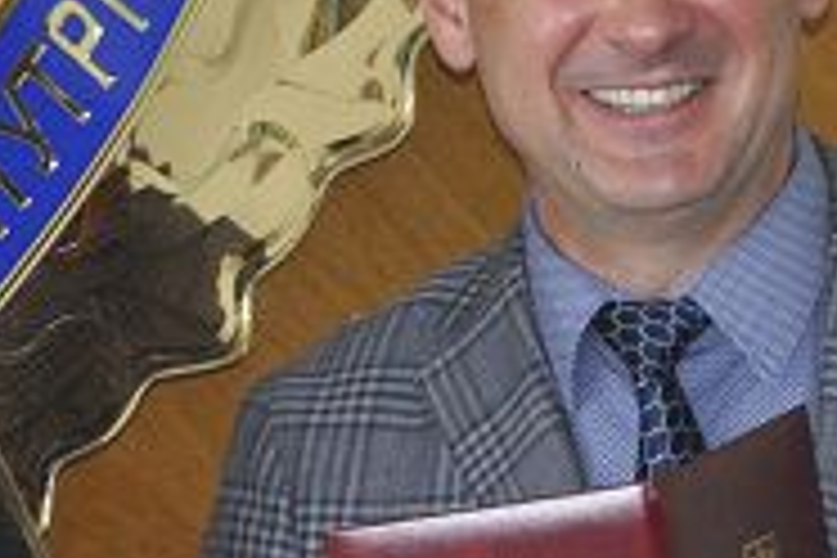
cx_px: 342
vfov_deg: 2.5
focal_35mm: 545
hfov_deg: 3.8
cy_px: 288
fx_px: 12670
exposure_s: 1/60
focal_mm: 66
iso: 800
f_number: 5.3
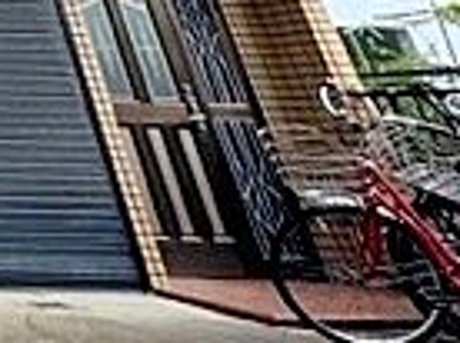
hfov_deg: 16.0
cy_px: -296
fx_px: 862
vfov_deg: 17.6
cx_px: -603
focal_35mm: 65
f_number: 2.2
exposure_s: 1/759
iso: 40
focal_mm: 2.22
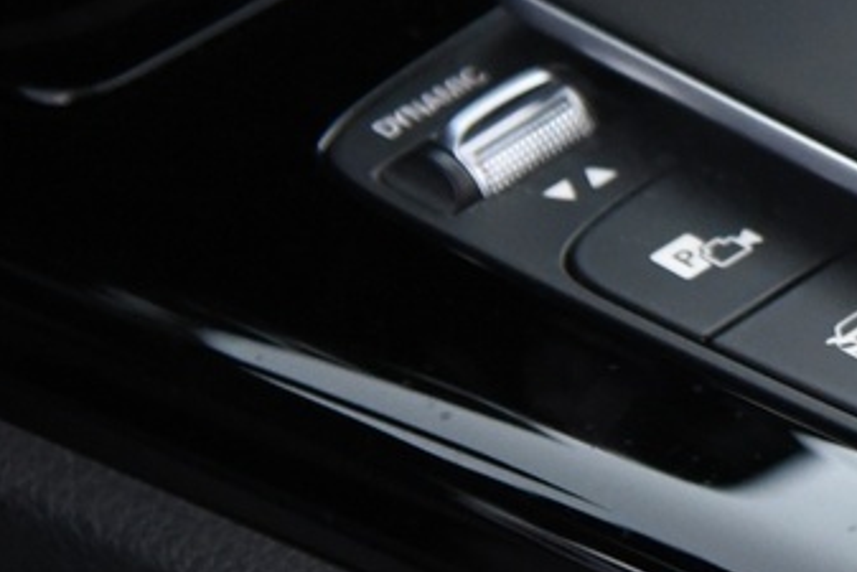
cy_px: 86
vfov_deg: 4.4
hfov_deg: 6.5
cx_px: 1335
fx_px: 7430
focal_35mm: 312
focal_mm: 65
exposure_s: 1/20
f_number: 4
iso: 4000
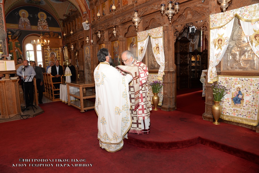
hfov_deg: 73.7
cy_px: 86
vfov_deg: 53.2
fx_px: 173
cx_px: 130
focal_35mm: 24
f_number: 5.6
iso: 400
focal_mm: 24
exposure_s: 1/80
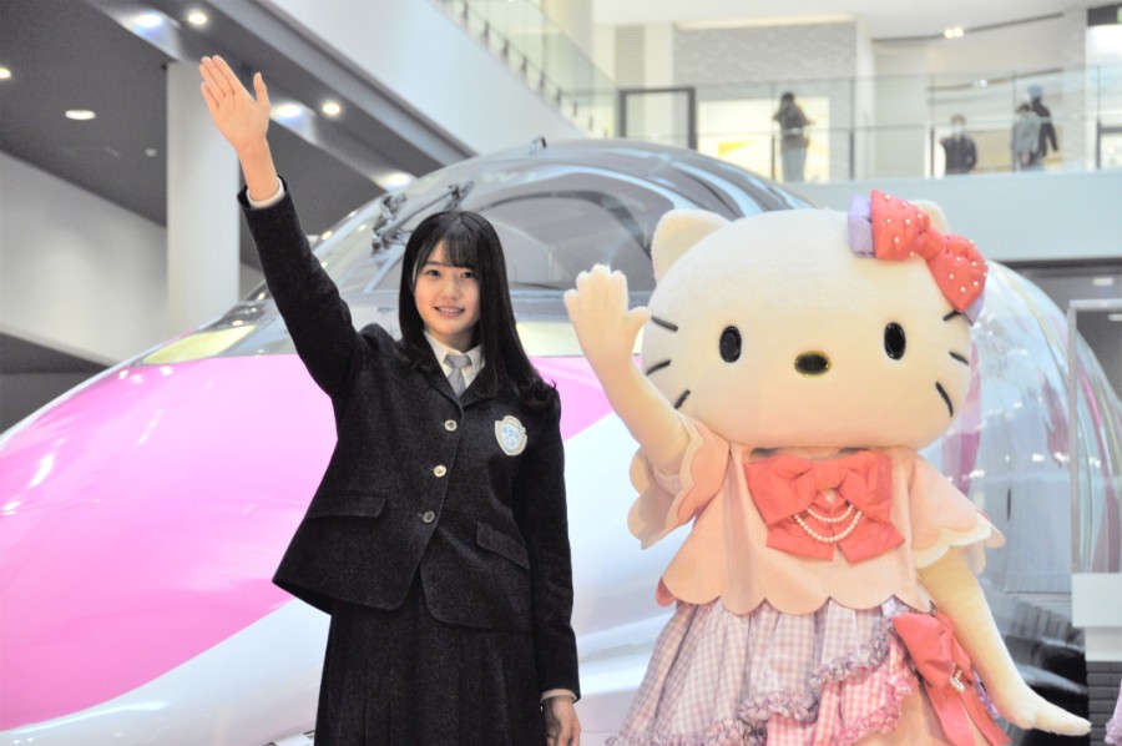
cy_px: 373
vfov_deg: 12.2
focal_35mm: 112
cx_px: 561
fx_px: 3502
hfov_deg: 18.2
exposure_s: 1/60
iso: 450
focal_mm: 75
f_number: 5
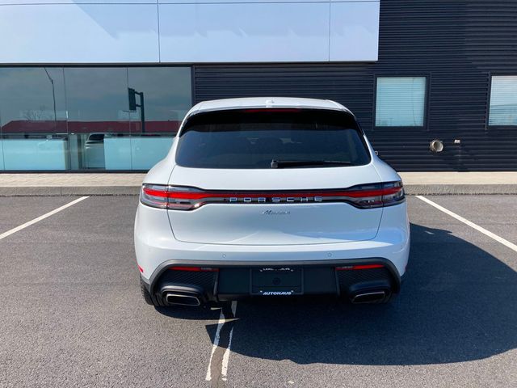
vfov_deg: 49.7
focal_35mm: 28
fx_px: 418
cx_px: 258
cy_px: 194
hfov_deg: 63.4
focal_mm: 3.99
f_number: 1.8
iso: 20
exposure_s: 1/1412
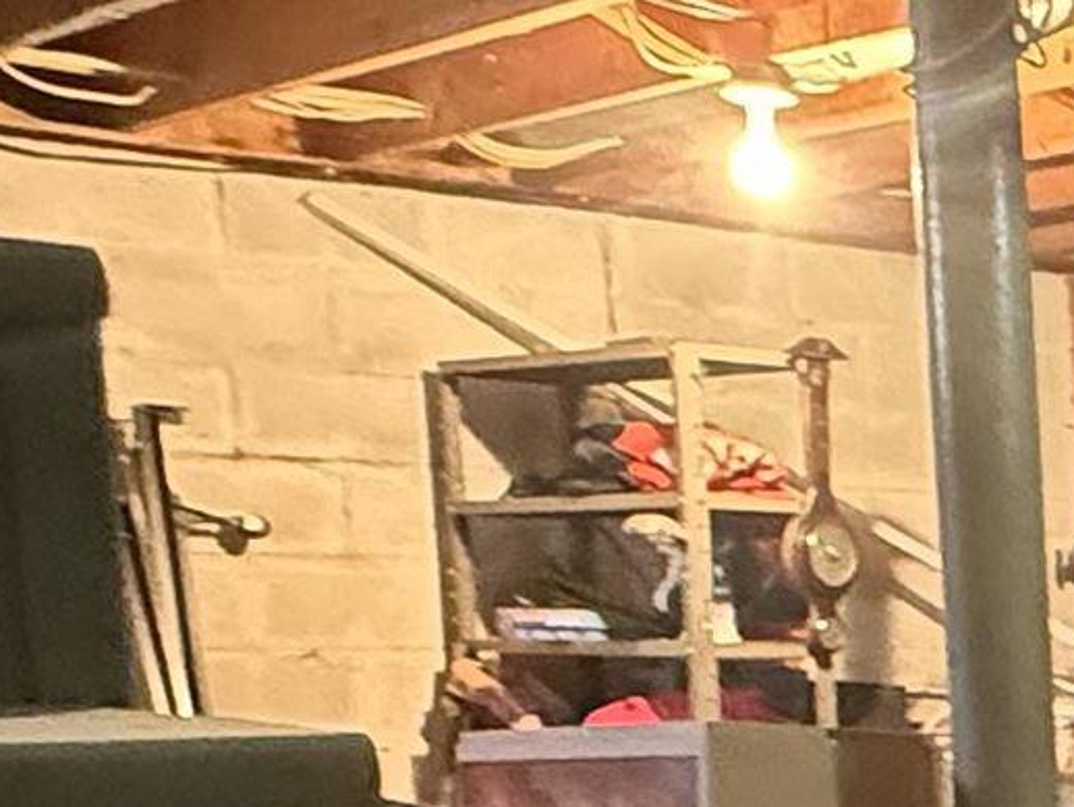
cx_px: 2065
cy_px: 963
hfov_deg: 17.7
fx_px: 2576
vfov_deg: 17.0
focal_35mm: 83
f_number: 2.2
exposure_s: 1/40
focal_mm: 2.22
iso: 1000
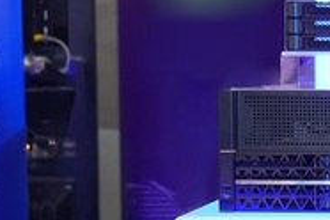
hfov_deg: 10.1
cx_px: 575
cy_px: 240
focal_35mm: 194
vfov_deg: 7.0
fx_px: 1778
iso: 1600
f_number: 4
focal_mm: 44
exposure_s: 1/250
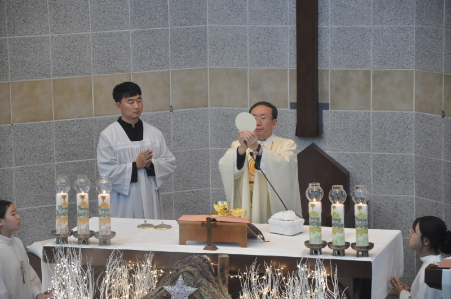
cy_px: 150
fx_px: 1970
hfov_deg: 13.1
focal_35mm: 158
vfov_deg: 8.7
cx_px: 226
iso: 800
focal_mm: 105
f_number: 5.6
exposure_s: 1/30
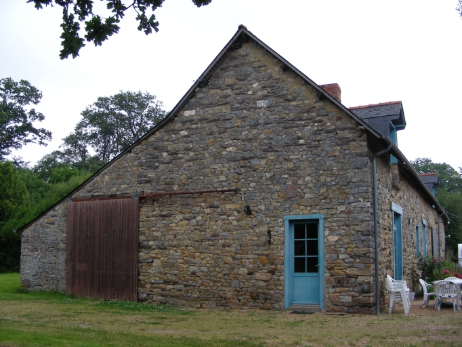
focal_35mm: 38
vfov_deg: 37.7
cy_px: 174
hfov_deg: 49.0
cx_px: 231
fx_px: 507
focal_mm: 6.3
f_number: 3.5
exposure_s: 1/98.8
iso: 50
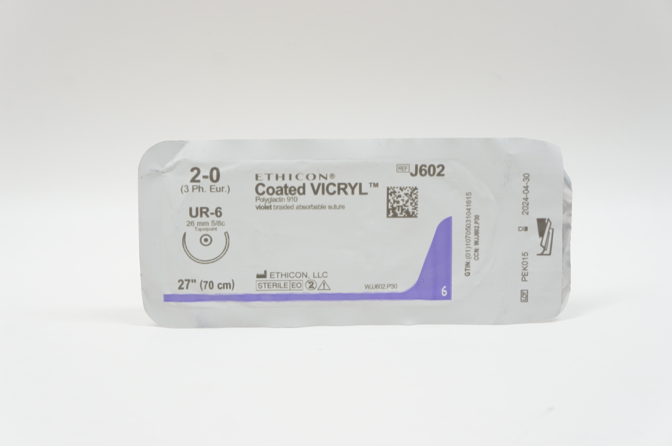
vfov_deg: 25.0
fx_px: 1007
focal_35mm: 54
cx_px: 336
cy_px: 223
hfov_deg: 36.9
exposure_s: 1/40
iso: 400
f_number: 7.1
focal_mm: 36
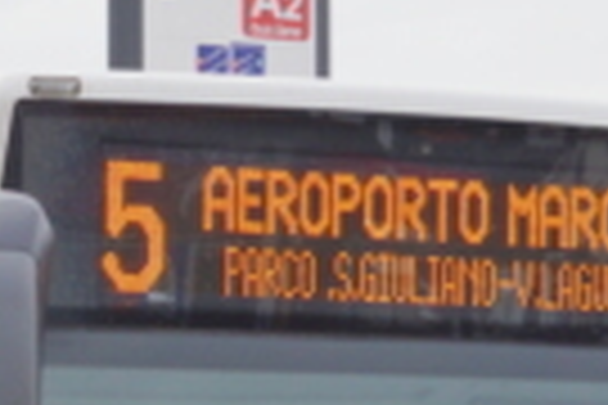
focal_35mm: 195
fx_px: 3293
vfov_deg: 6.9
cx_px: -527
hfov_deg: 9.9
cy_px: 632
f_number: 13
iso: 100
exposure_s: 1/125
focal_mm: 22
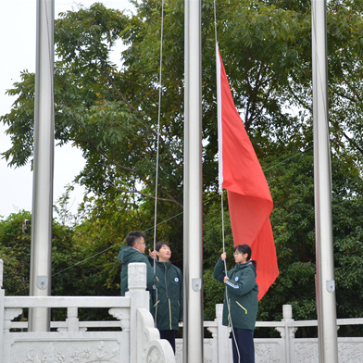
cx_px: 196
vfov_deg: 23.4
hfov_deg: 23.4
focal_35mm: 74
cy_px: 183
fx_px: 878
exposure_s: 1/1600
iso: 1600
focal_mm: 38
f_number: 4.5
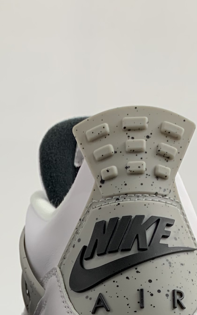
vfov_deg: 21.8
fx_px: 713
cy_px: 436
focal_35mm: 83
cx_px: -2
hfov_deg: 15.4
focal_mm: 4.25
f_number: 1.8
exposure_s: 1/121
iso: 64
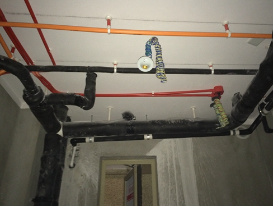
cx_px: 144
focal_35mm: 31
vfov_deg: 45.5
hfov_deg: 58.3
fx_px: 245
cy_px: 105
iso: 250
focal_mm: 4.15
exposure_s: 1/16
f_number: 2.2
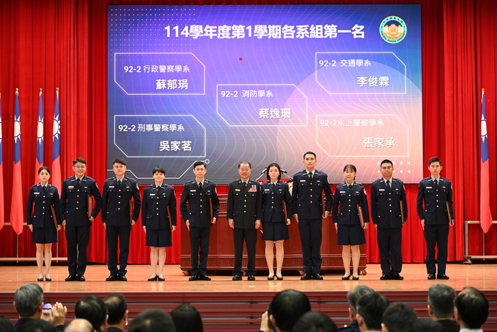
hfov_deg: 26.0
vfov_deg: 17.5
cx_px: 248
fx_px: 1077
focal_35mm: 78
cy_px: 166
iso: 1250
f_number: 4
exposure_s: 1/125
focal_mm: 78
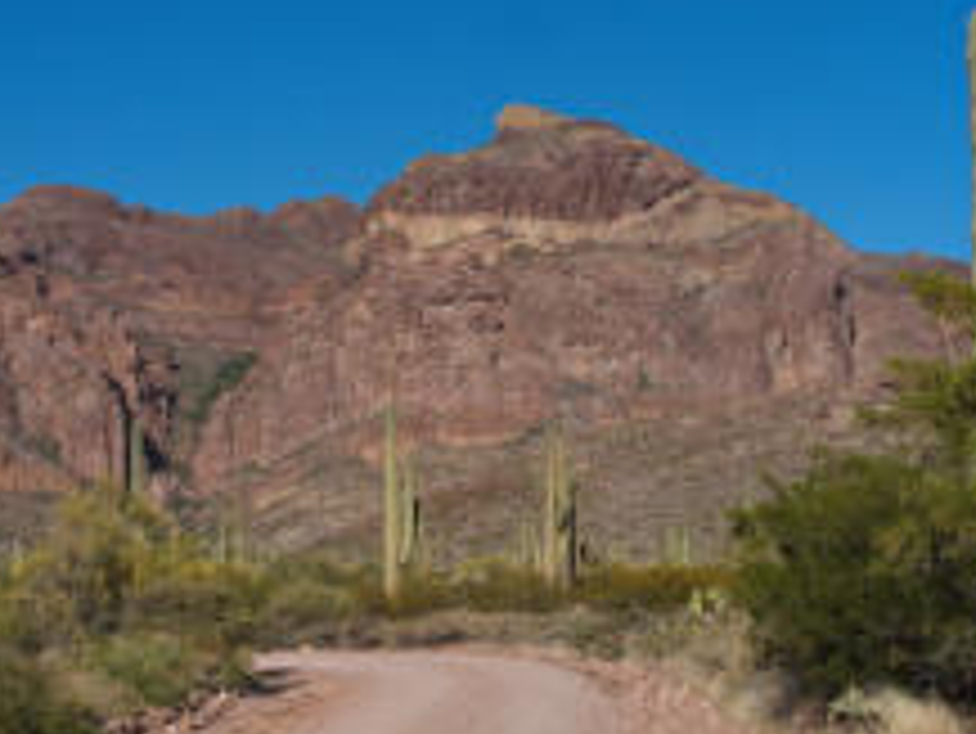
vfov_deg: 21.0
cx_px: 313
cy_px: 448
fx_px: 1975
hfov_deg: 27.6
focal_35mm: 70
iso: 250
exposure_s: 1/640
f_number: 10
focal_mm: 20
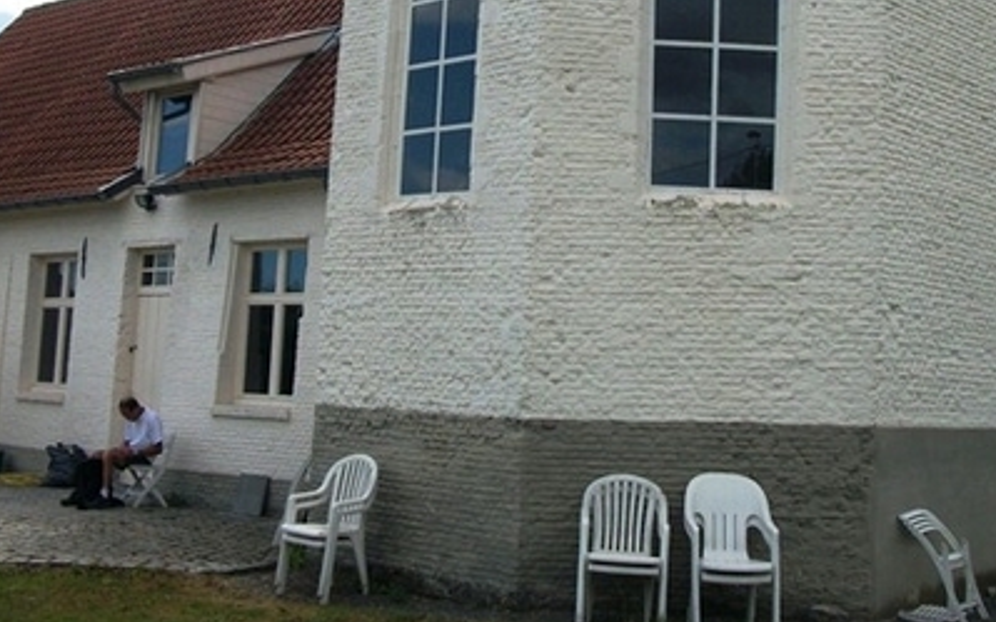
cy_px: 110
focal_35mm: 51
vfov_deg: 24.8
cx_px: 537
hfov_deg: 39.6
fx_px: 1384
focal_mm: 5.7
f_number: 8.8
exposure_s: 1/200
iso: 80
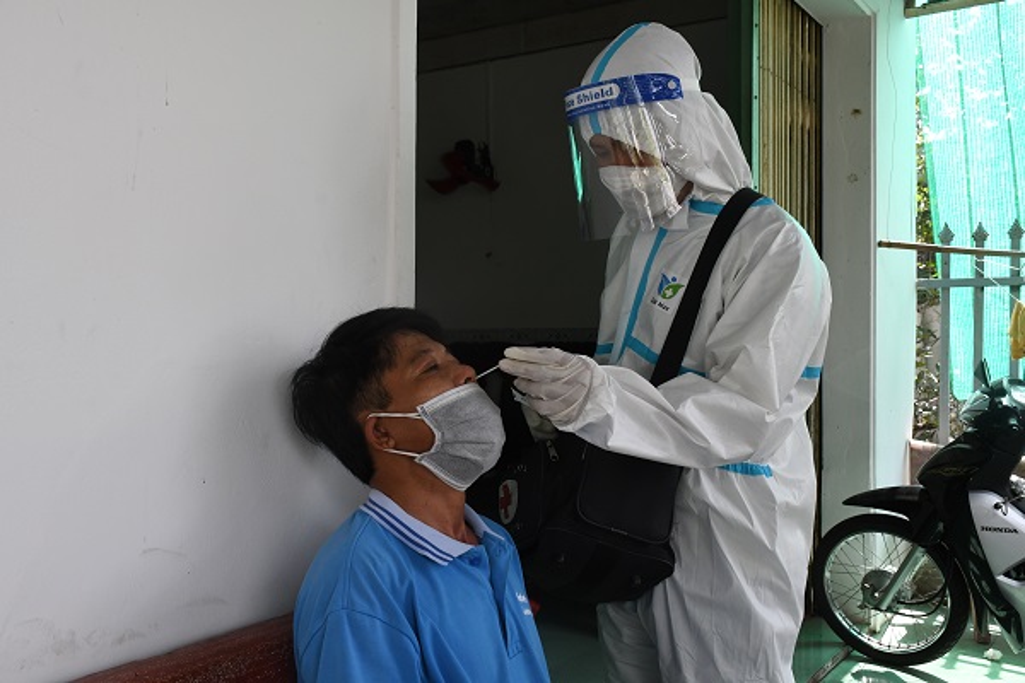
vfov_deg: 38.9
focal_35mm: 34
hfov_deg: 55.8
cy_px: 342
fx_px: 968
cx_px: 512
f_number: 9
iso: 1000
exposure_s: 1/320
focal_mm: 23
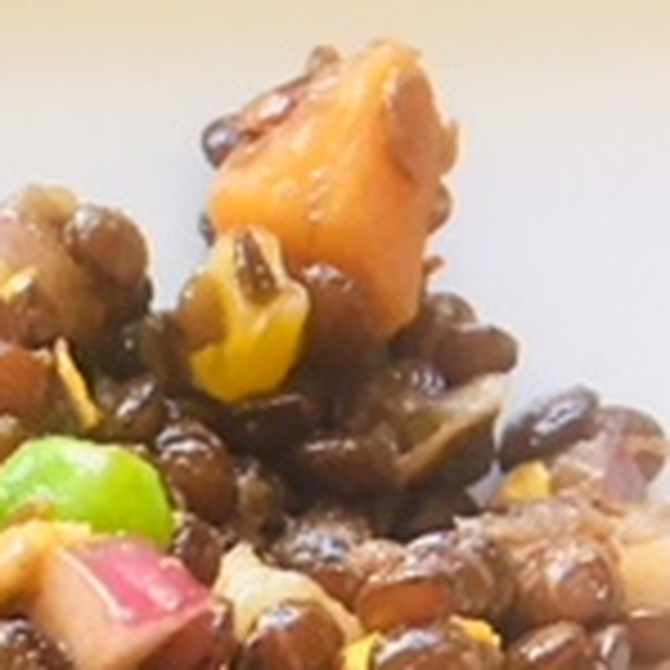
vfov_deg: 14.0
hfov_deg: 14.6
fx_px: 2409
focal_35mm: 110
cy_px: 1232
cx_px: -369
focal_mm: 4.15
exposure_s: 1/15
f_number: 2.2
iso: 50
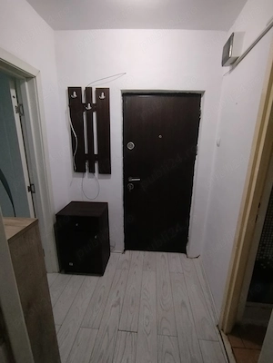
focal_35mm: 15
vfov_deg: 98.2
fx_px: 158
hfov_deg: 81.7
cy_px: 182
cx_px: 136
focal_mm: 1.65
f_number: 2.2
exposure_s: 1/20
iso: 200
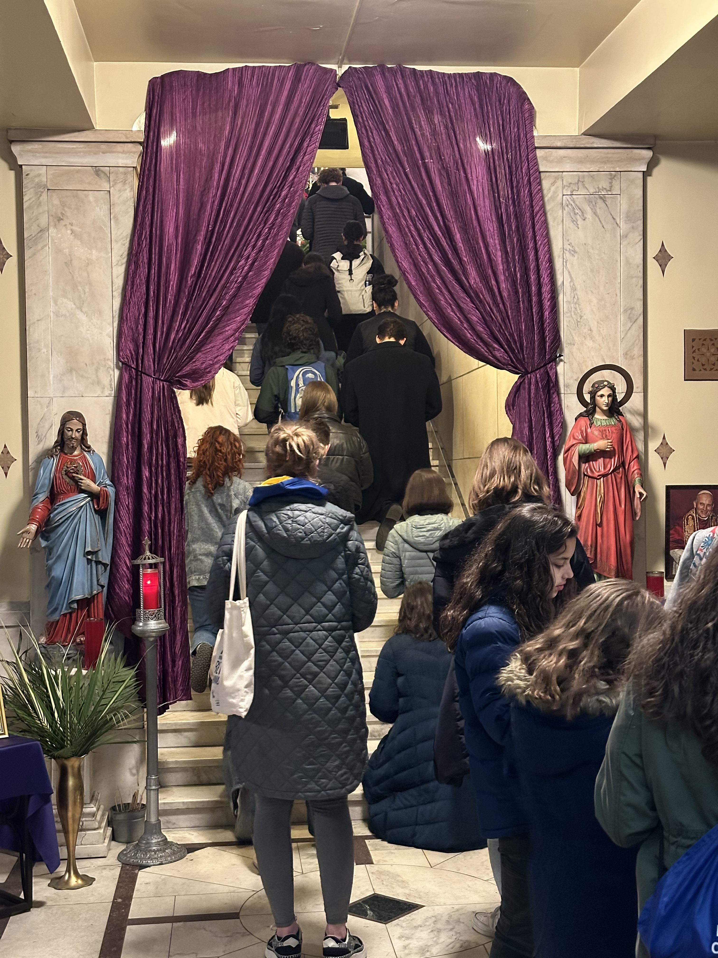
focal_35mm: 48
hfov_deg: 30.3
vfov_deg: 39.7
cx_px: 359
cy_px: 479
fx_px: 1327
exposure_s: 1/24
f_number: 1.78
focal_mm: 6.86
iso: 640
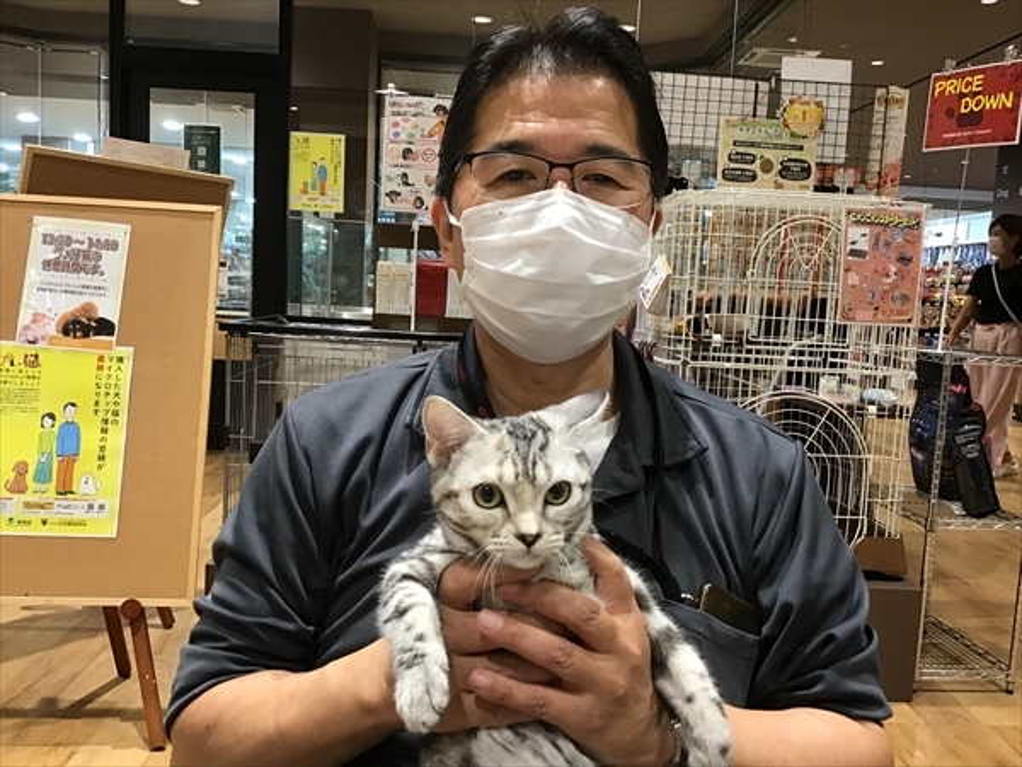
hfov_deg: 58.4
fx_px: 915
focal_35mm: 31
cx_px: 511
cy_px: 384
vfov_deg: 45.4
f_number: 2.4
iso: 80
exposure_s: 1/30
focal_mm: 3.3
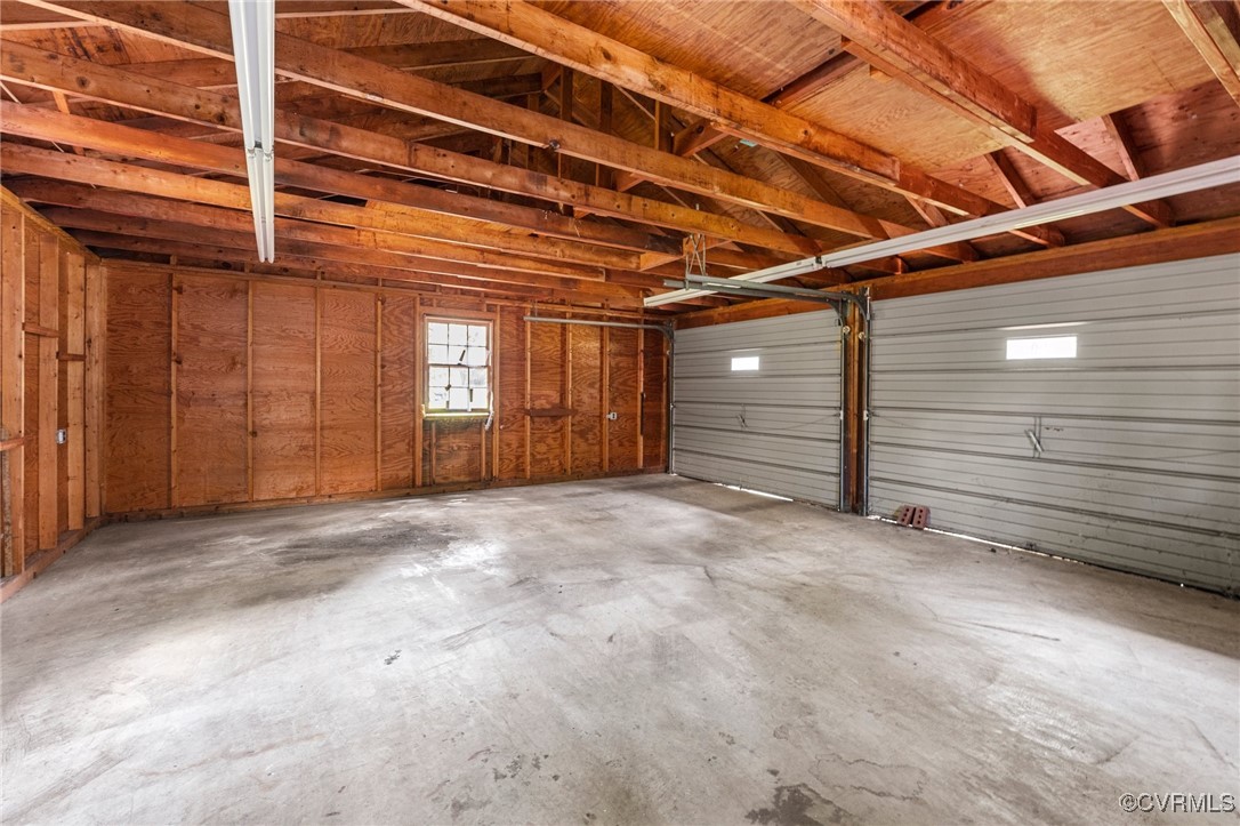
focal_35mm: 15
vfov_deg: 78.8
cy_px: 413
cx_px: 620
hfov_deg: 101.9
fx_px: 503
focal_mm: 14.6
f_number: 7.1
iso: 1250
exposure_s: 1/3
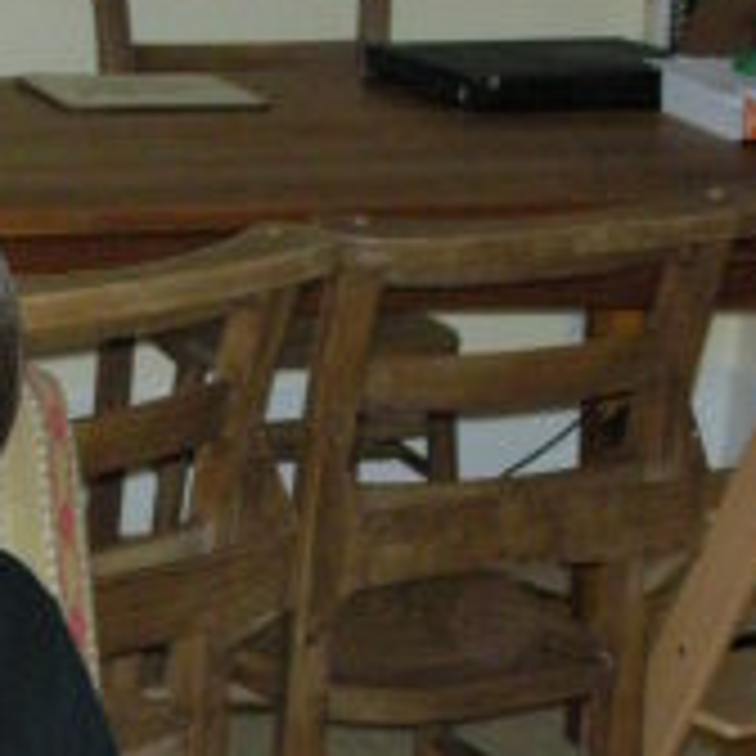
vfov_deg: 10.1
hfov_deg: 10.1
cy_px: 909
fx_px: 4200
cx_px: -117
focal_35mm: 170
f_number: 3.7
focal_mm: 10.1
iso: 383
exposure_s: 1/120
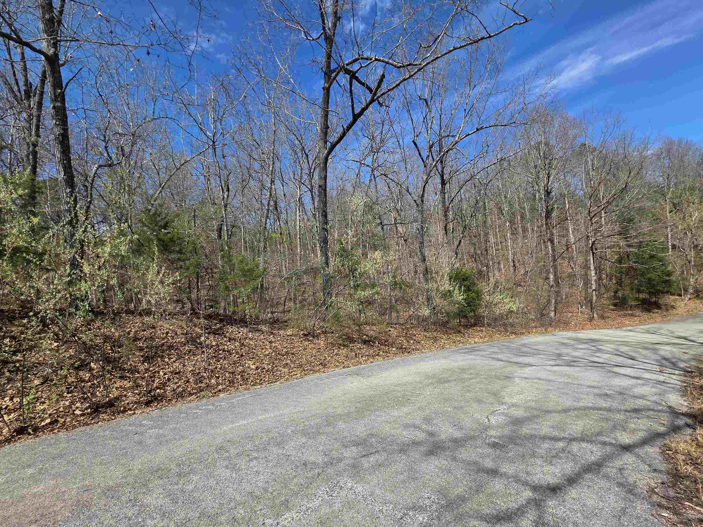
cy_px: 270
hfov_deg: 98.1
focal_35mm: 15
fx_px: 305
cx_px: 362
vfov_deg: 81.7
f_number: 1.9
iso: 40
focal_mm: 2.2
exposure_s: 1/1484
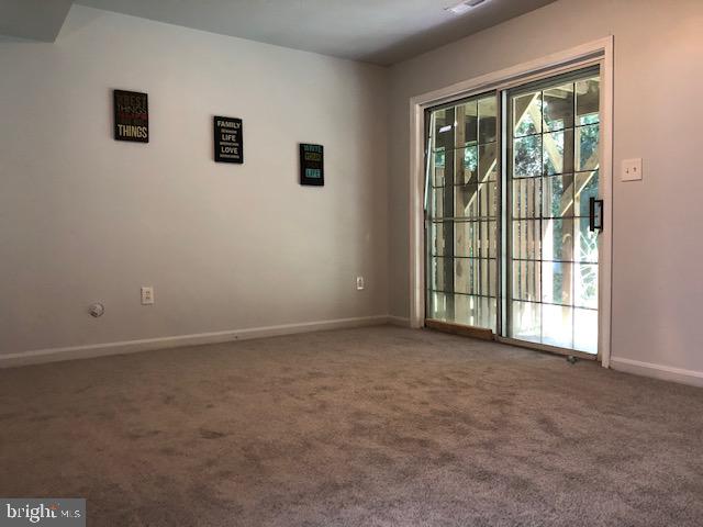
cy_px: 264
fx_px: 569
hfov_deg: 63.4
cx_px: 352
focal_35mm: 28
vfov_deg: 49.7
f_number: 1.8
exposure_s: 1/15
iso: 64
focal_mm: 3.99
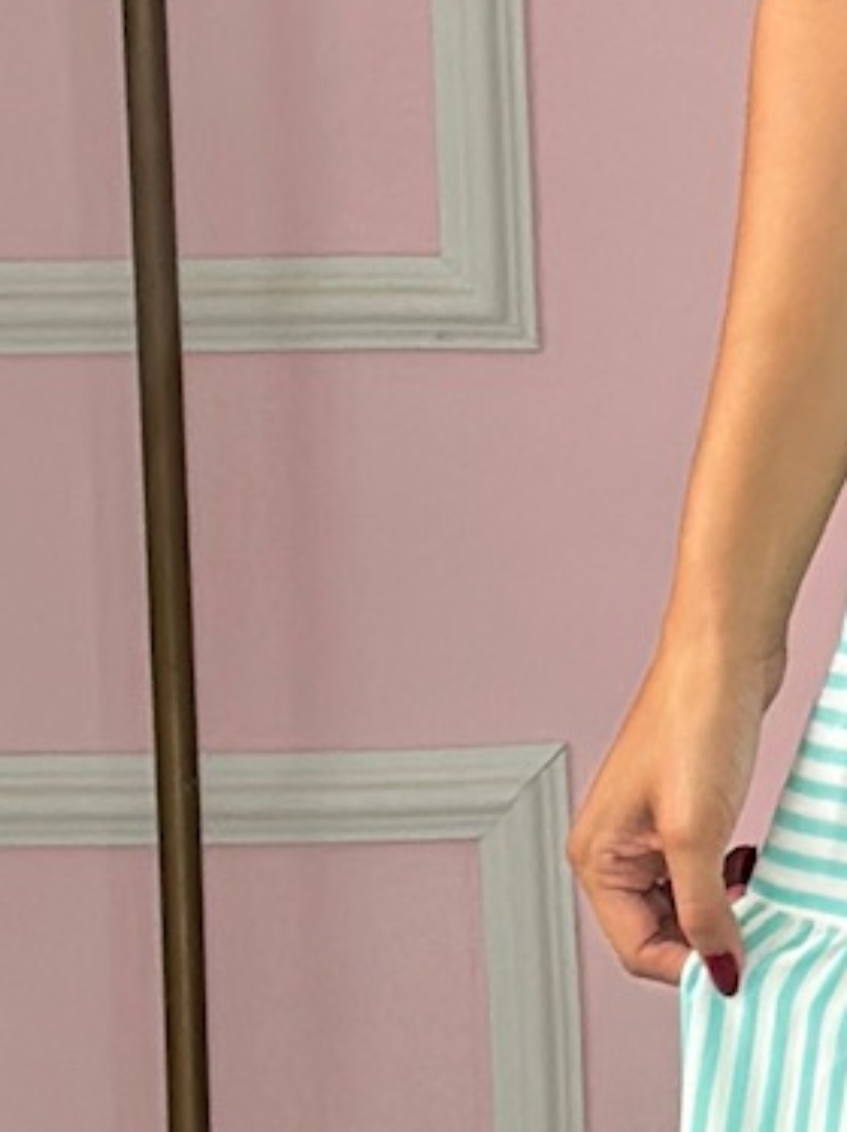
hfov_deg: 5.5
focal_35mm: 263
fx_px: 8590
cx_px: 1630
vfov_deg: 7.5
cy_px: 393
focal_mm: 6.86
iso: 80
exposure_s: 1/225
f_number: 1.78
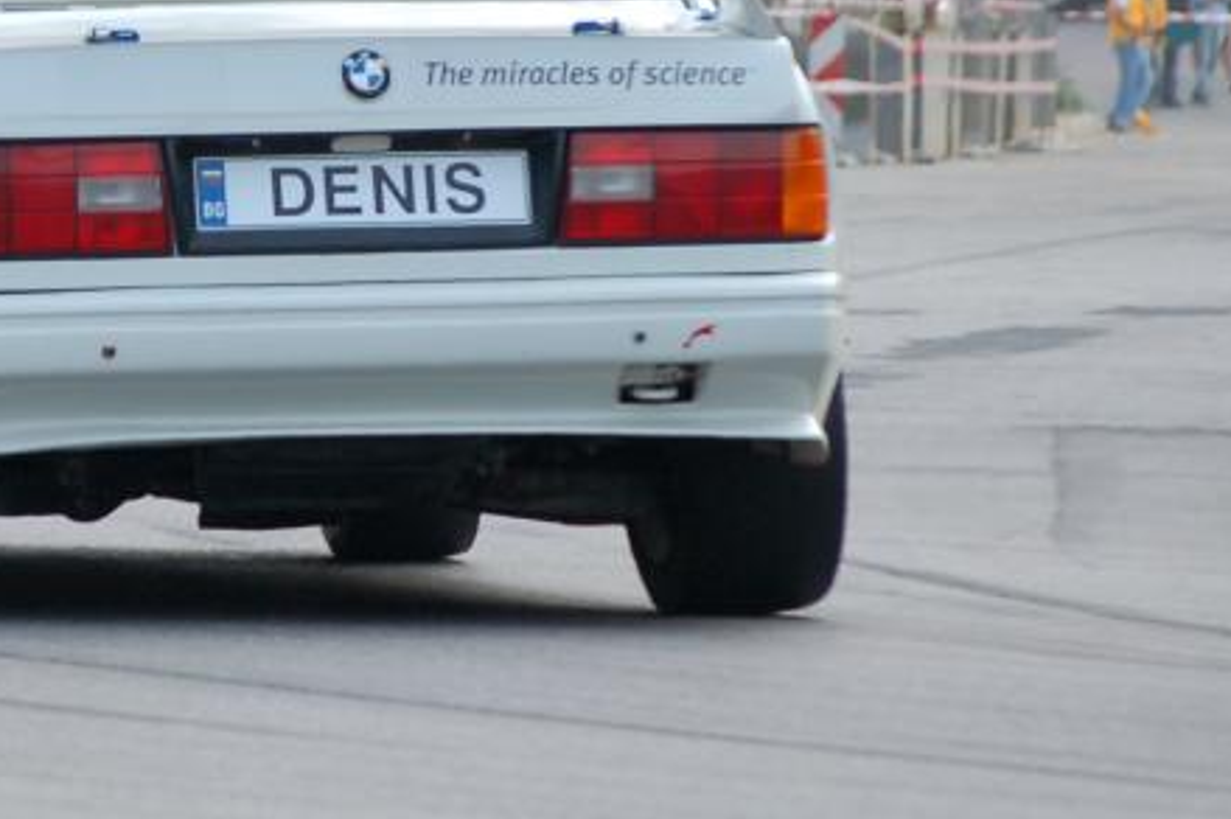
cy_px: 273
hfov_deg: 5.8
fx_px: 12198
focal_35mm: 357
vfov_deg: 3.8
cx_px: 342
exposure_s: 1/640
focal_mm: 102
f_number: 4.8
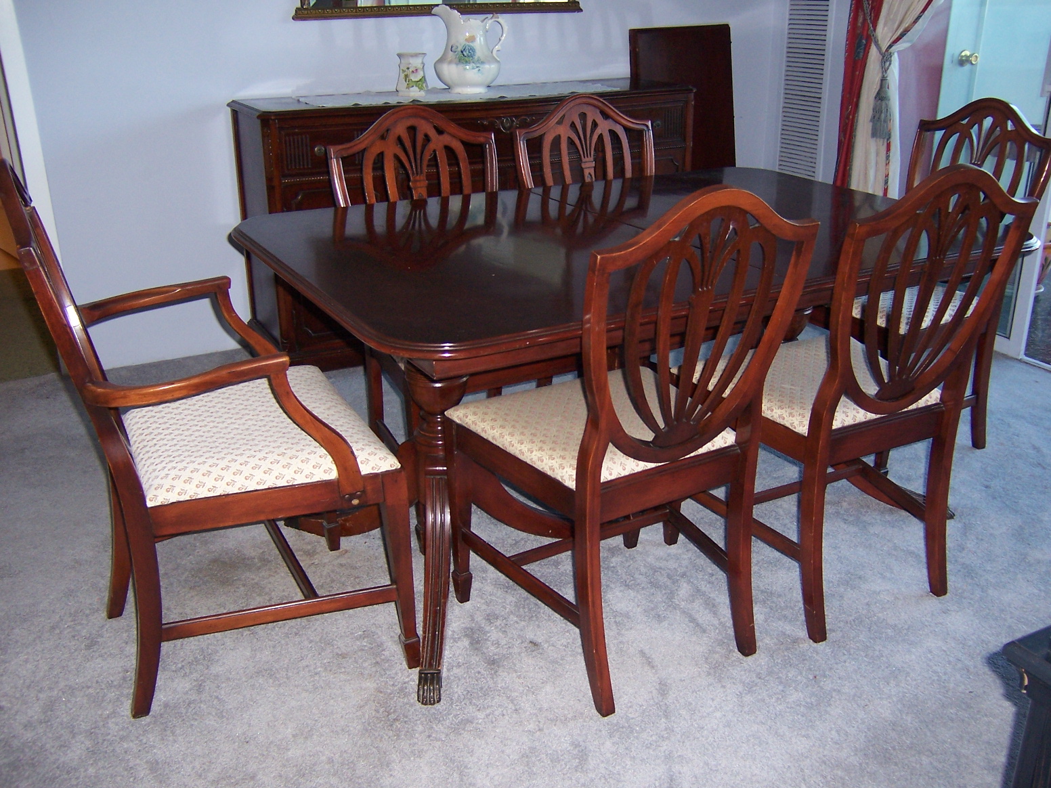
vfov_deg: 42.9
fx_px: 1002
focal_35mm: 33
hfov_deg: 55.4
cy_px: 394
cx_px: 526
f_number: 2.8
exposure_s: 1/60
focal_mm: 5.5
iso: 140
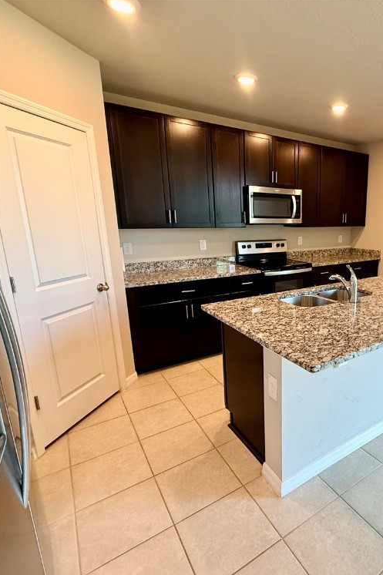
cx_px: 303
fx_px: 319
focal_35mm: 20
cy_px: 291
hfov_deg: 57.6
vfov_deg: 84.0
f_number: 2.2
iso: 250
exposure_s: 1/120
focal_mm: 2.22
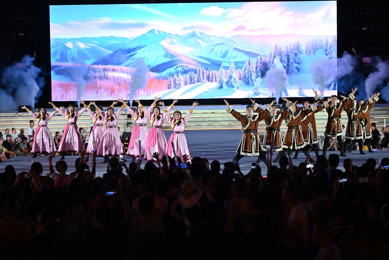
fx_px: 692
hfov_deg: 31.4
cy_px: 130
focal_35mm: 64
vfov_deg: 21.3
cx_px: 194
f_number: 6
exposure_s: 1/125
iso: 1000
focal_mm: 64
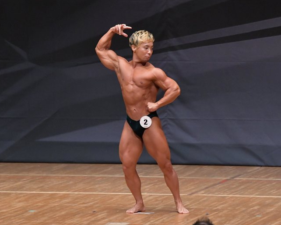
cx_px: 142
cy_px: 112
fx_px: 2826
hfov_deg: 5.7
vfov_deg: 4.5
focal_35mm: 340
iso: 6400
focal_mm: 200
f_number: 5.6
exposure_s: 1/400
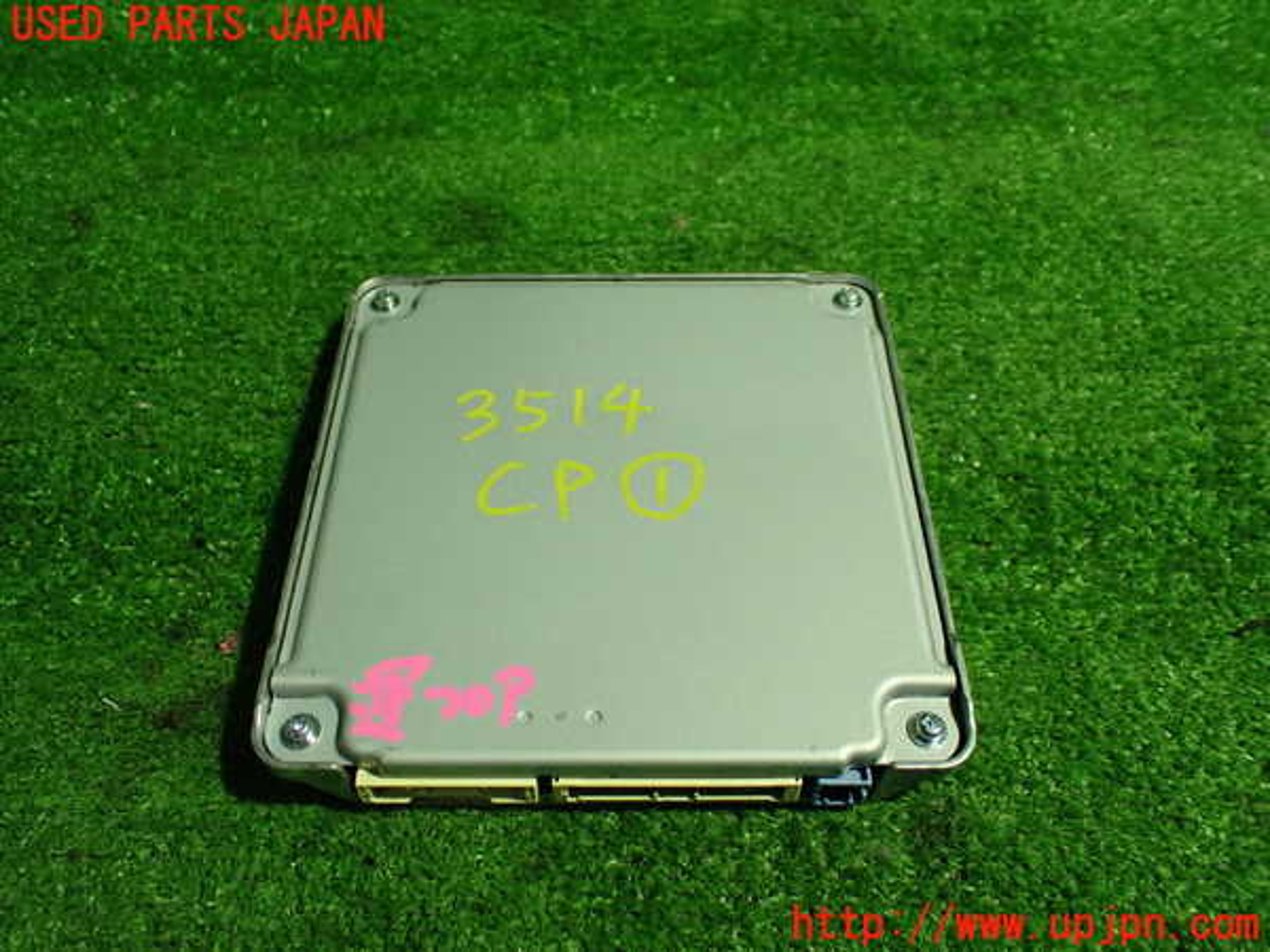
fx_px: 1101
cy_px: 476
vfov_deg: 46.8
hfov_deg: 60.0
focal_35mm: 30
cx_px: 635
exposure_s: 1/125
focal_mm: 5.4
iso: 640
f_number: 2.3
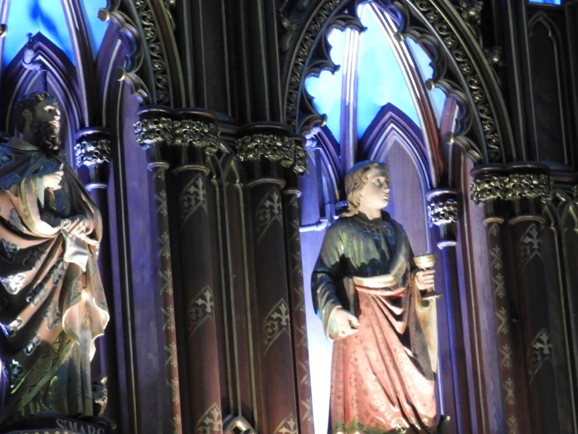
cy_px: 250
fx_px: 3540
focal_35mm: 212
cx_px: 408
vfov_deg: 7.0
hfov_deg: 9.3
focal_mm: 24.2
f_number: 5
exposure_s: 1/8
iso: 800
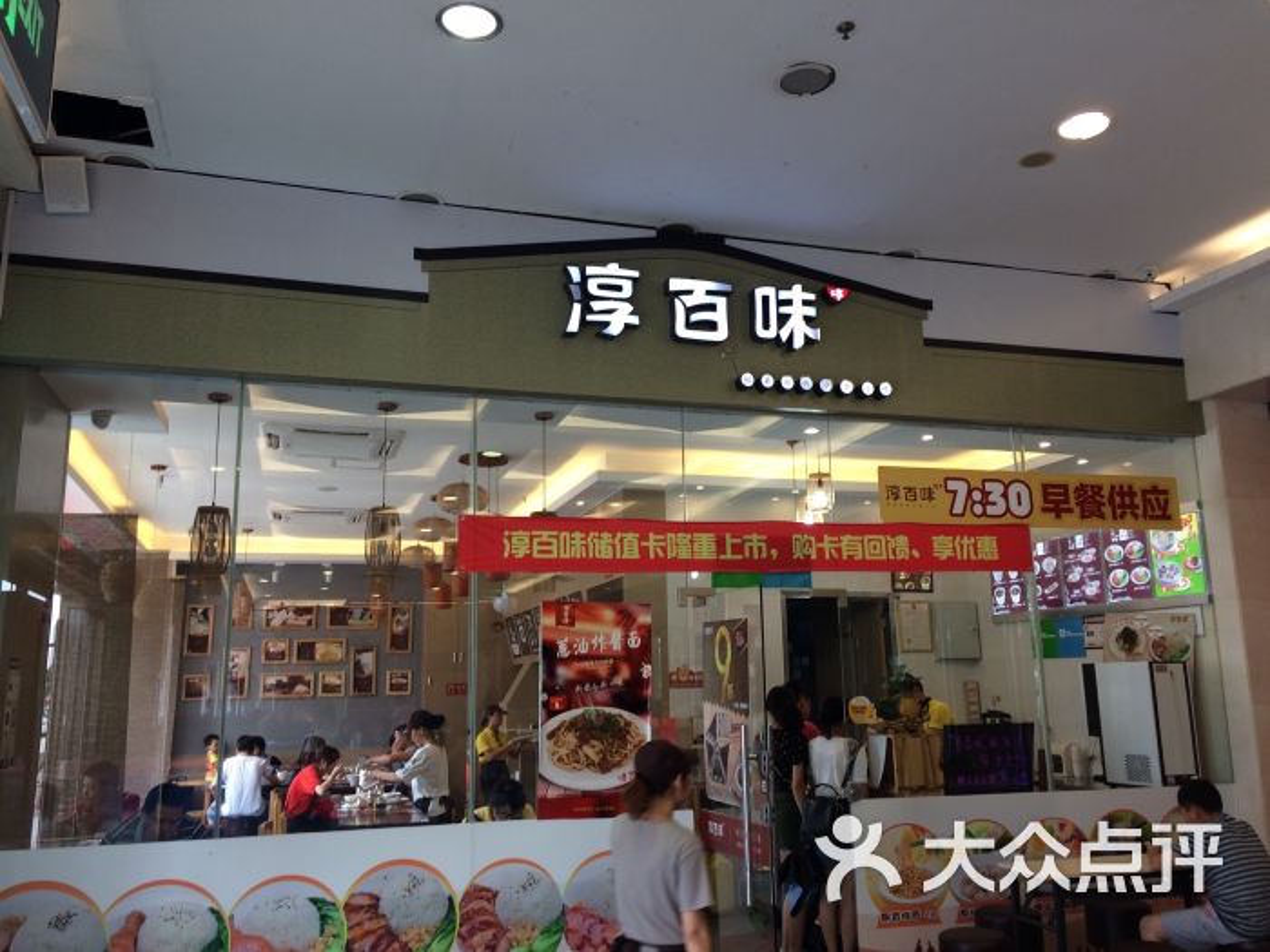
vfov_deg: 48.2
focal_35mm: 29
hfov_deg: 61.7
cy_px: 476
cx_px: 635
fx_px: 1064
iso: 50
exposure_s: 1/50
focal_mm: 4.15
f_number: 2.2
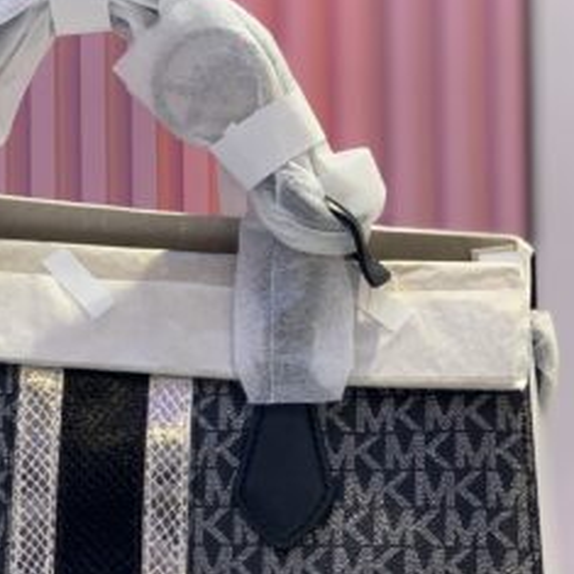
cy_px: 326
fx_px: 2101
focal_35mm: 112
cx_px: 88
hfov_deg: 15.4
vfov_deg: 15.6
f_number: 2.4
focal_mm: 6
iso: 125
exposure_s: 1/100
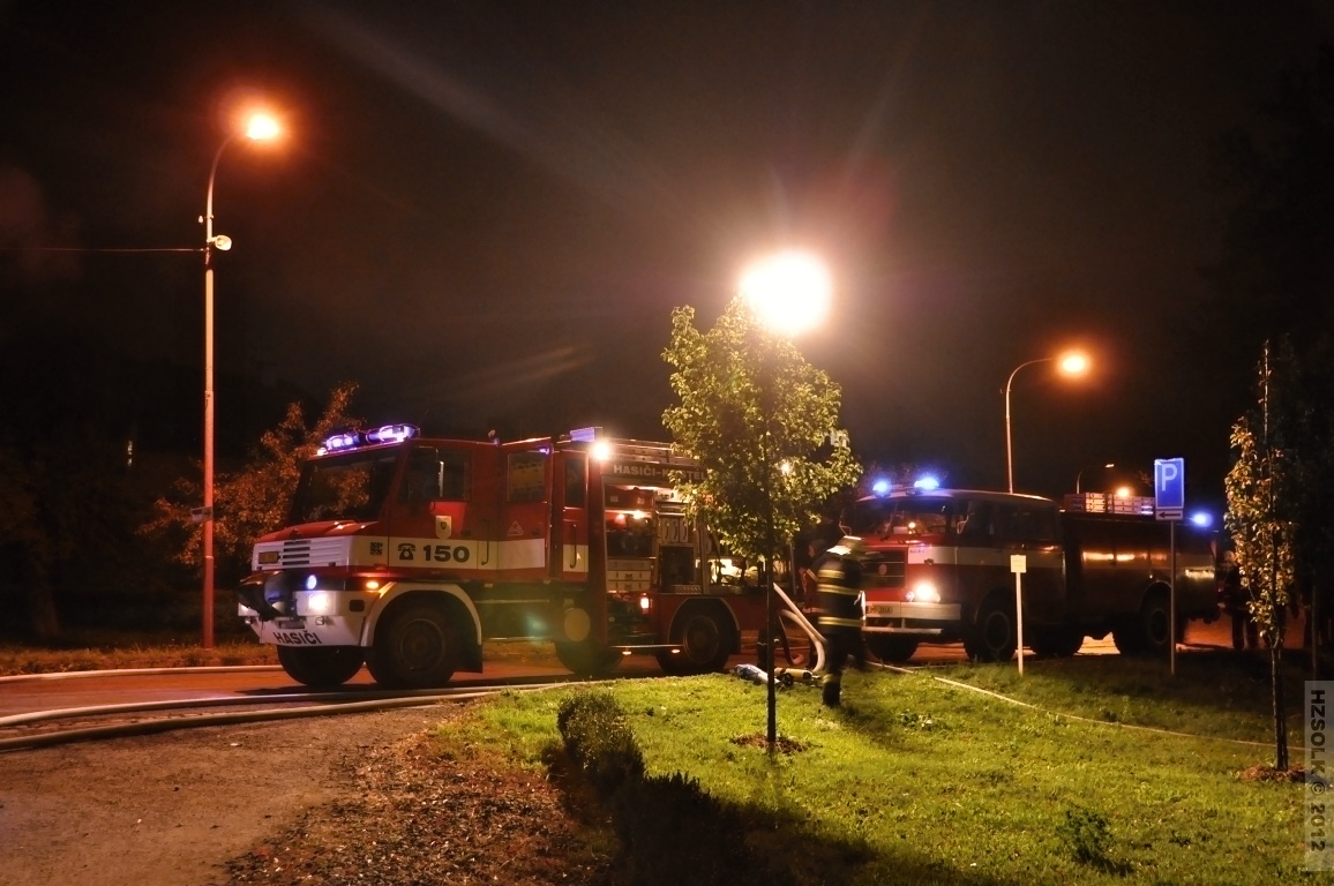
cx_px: 667
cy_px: 443
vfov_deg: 32.9
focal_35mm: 40
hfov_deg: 48.0
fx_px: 1499
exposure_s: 1/8
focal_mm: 27
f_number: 4
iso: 1600
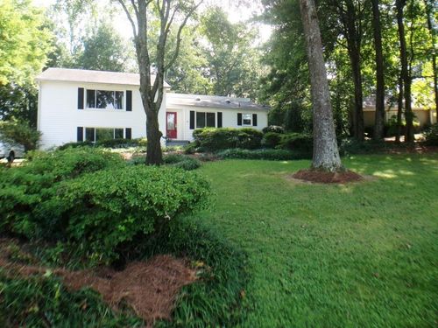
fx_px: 418
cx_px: 219
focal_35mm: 33
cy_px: 164
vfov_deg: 42.9
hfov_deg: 55.4
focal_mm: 4.13
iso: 50
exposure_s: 1/166
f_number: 2.4
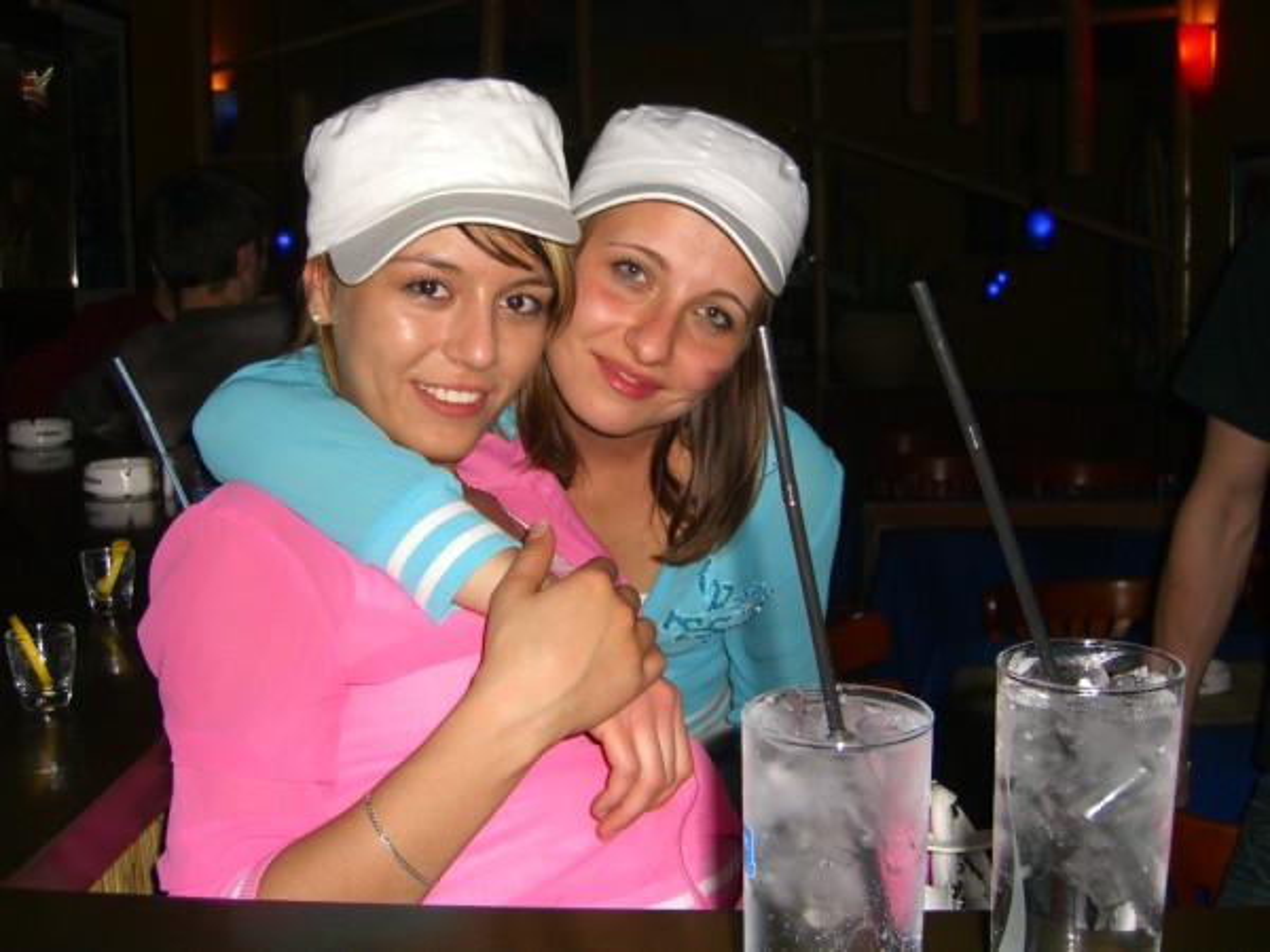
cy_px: 476
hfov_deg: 49.0
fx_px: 1394
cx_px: 635
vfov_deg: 37.7
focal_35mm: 38
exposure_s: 1/60
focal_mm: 7.9
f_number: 2.8
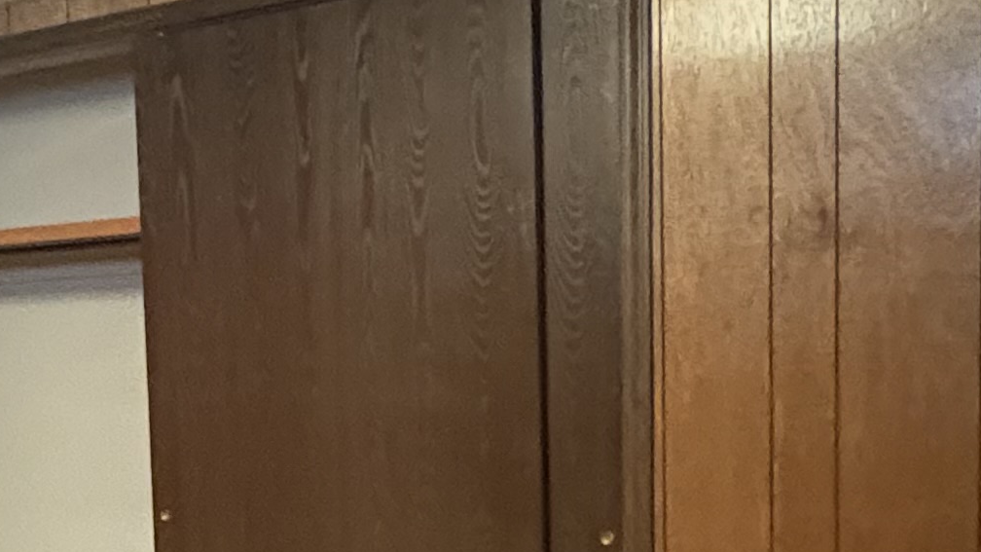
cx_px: -183
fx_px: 1587
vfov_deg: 19.5
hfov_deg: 29.7
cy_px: 463
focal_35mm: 61
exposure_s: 1/30
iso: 1000
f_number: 2.2
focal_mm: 2.22
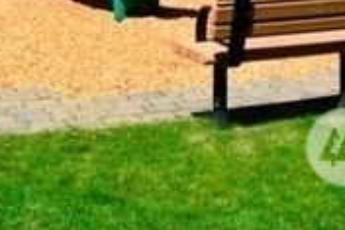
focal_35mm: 98
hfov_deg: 20.6
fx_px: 938
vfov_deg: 12.7
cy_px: -178
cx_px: 65
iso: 400
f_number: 11
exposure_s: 1/500
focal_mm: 18
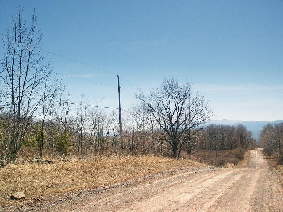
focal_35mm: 35
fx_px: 286
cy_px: 106
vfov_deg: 40.7
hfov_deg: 52.6
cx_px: 142
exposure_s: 1/180
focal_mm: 7.2
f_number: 6.7
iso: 64
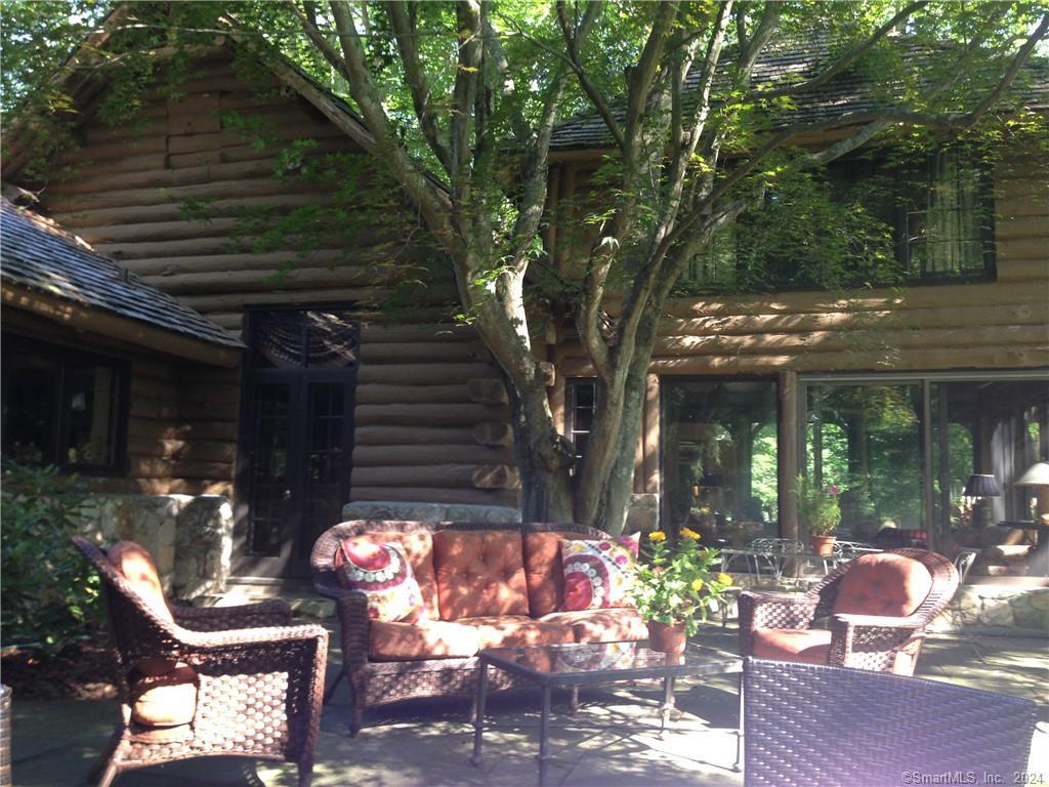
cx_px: 524
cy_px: 394
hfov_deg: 55.4
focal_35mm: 33
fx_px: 1000
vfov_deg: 42.9
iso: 64
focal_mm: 4.13
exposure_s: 1/40
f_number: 2.4
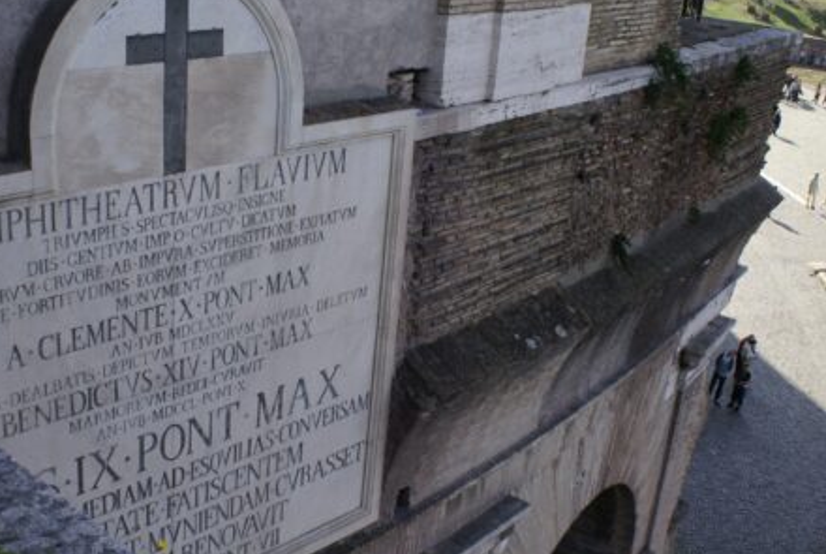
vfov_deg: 30.0
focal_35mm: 45
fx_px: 1034
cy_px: 306
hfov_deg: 43.4
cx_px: 340
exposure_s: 1/80
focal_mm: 22
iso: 100
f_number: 9
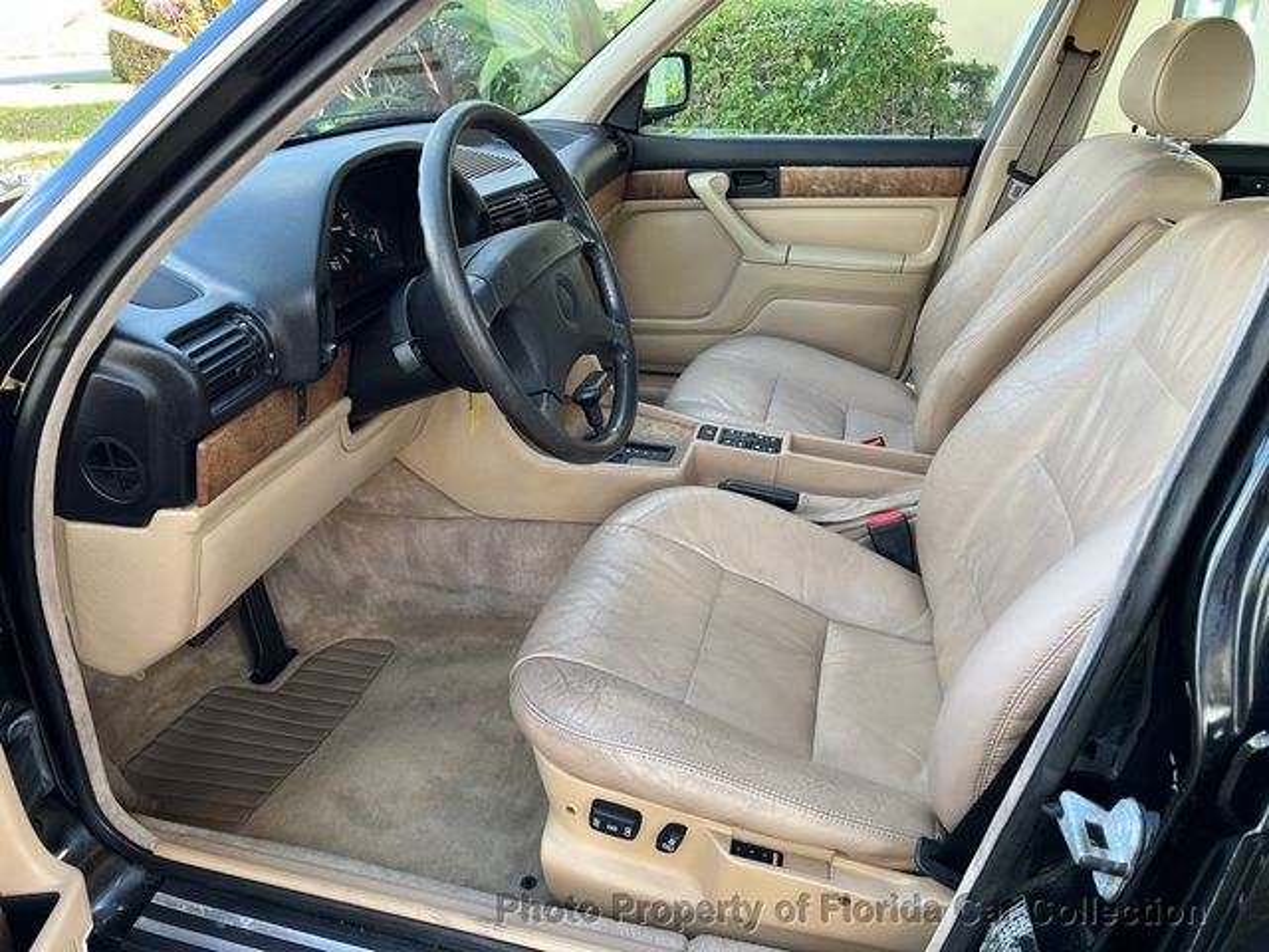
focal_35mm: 26
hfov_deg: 67.3
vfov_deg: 53.1
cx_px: 634
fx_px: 953
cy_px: 476
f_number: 1.5
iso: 50
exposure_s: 1/121
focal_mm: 5.7
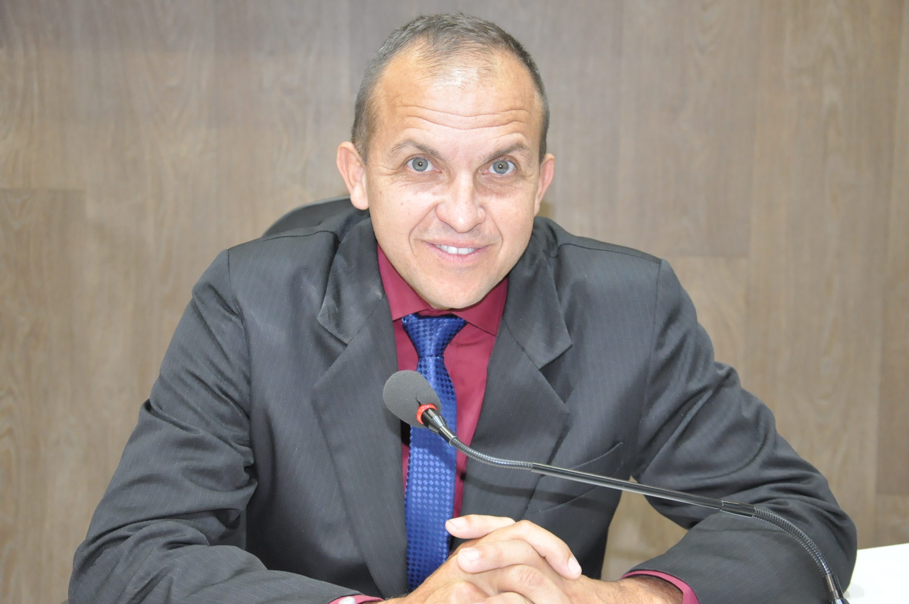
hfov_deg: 31.9
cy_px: 302
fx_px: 1589
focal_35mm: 63
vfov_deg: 21.5
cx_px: 454
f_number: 5
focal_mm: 42
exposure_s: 1/60
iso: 2000
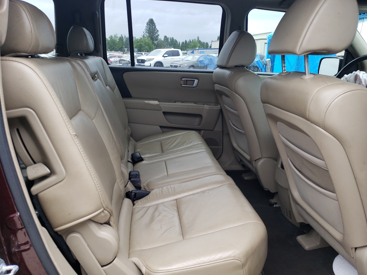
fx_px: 297
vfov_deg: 49.7
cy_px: 142
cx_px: 196
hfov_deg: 63.4
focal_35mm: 28
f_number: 1.5
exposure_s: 1/175
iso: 50
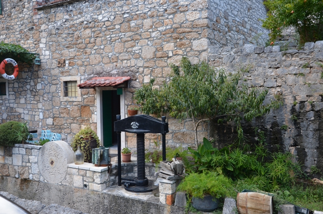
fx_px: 295
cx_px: 162
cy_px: 107
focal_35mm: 33
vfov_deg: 39.8
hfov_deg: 57.3
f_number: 5.6
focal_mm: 22
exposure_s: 1/125
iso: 360
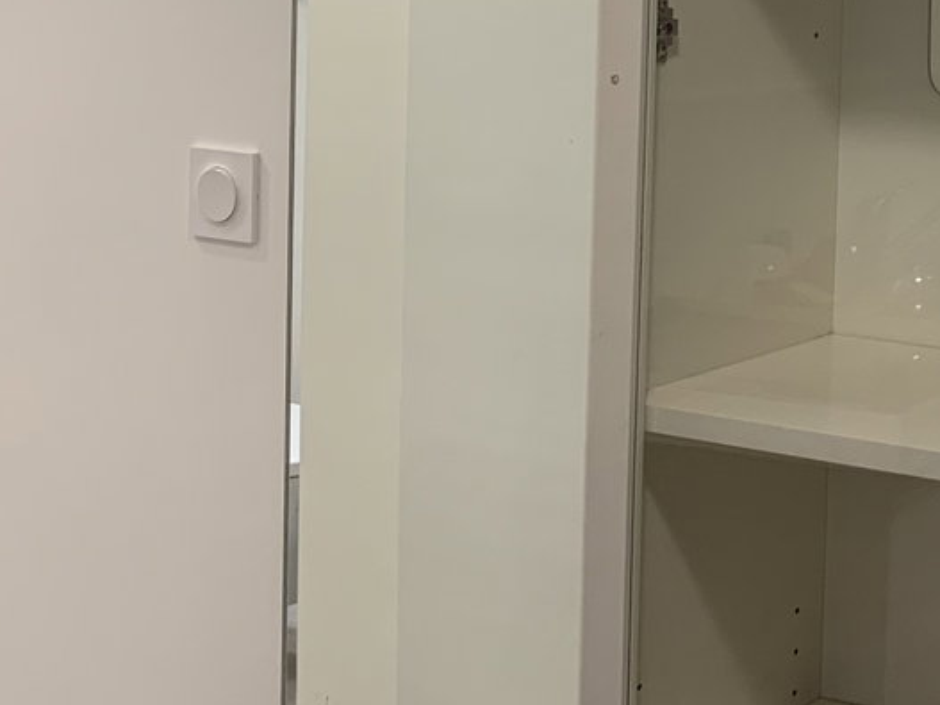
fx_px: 2145
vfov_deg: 17.9
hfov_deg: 22.4
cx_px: 1184
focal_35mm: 79
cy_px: -95
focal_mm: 4.25
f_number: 1.8
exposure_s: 1/50
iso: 64
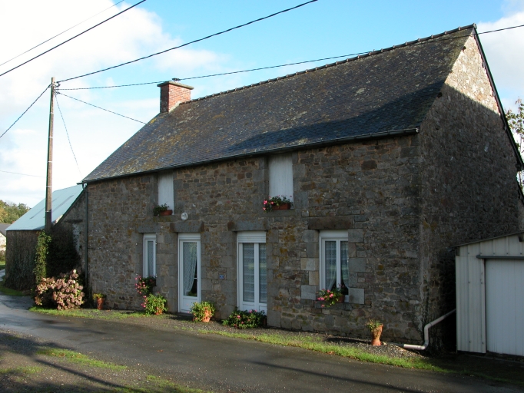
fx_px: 530
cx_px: 262
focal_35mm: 35
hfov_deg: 52.6
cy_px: 196
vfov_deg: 40.7
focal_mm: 8.9
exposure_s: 1/218
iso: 100
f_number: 5
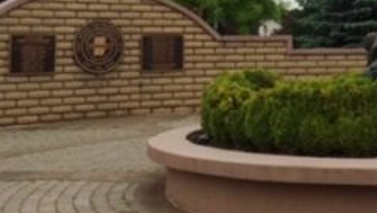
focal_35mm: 84
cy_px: -27
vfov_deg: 14.1
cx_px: 335
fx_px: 840
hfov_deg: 24.6
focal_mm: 3.3
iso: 25
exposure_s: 1/1538
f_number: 2.4
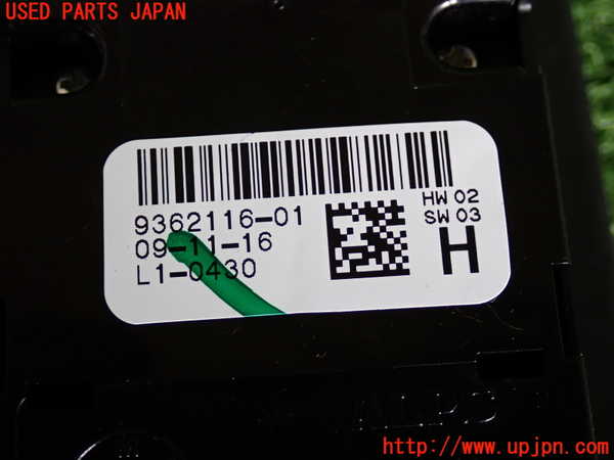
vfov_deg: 21.9
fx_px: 1188
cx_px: 307
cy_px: 230
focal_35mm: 67
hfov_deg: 29.0
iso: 250
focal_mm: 11.88
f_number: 3.8
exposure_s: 1/60
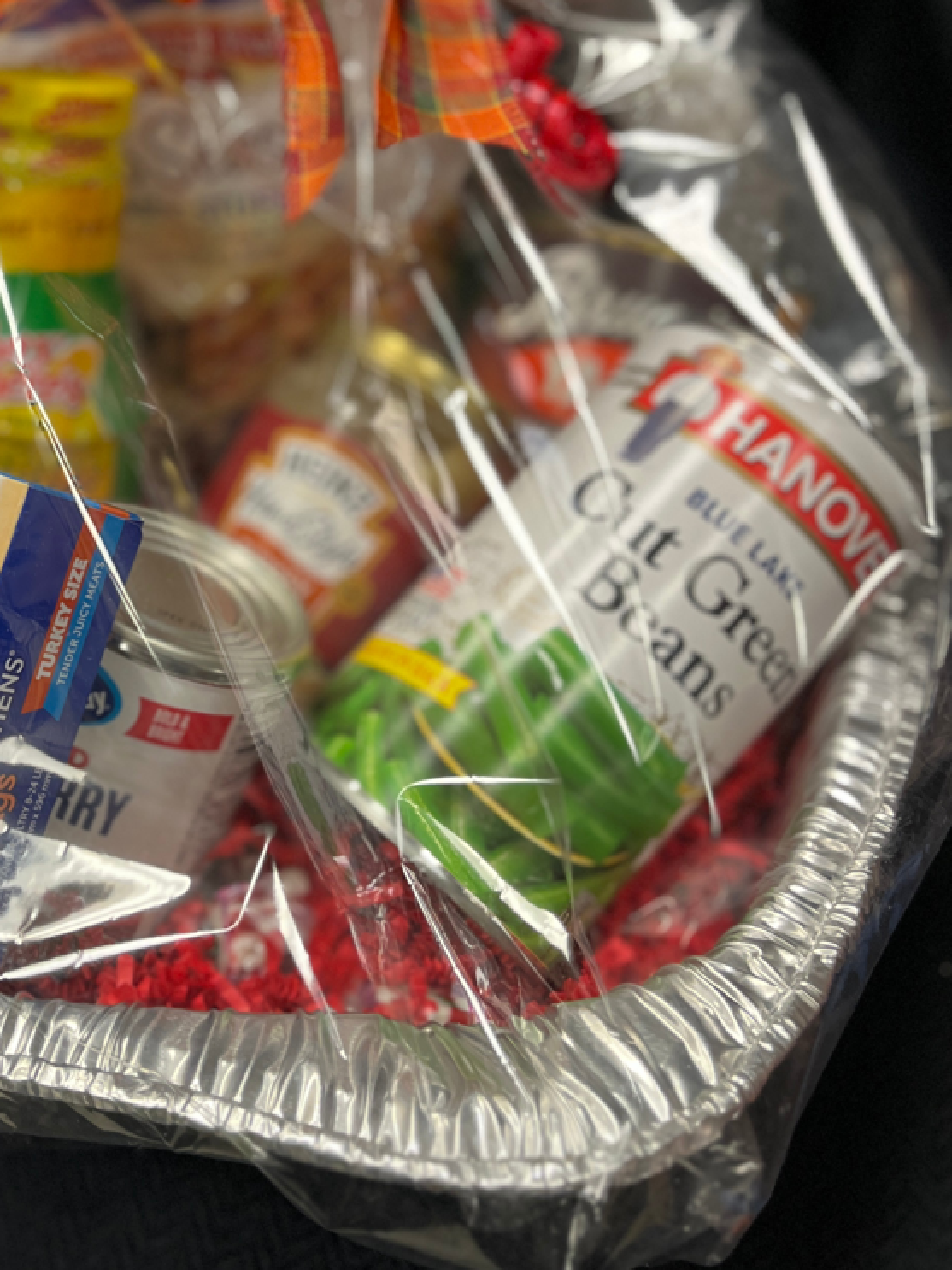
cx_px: 186
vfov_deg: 44.2
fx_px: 1541
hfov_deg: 33.3
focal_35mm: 42
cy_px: 429
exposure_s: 1/60
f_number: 1.6
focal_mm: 5.1
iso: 200
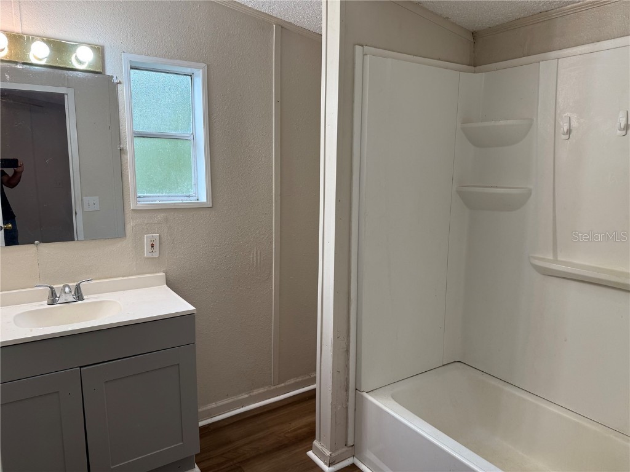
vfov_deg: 56.8
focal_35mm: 24
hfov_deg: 71.6
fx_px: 437
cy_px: 236
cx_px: 315
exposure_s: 1/120
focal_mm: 6.76
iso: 125
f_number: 1.78
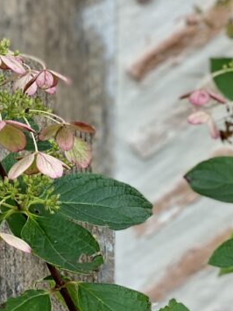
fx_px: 1347
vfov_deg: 12.9
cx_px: -52
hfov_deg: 9.7
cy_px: -46
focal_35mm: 150
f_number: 2
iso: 25
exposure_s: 1/122
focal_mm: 6
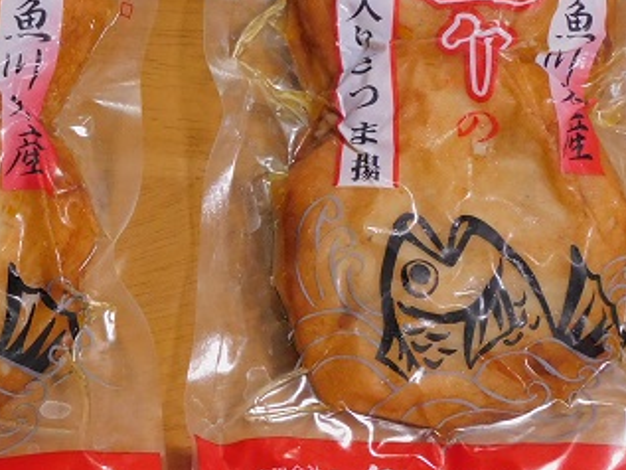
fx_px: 2008
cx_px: 166
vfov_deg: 13.3
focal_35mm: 111
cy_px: 197
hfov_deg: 17.6
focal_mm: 9.9
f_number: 4
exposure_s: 1/20
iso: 400
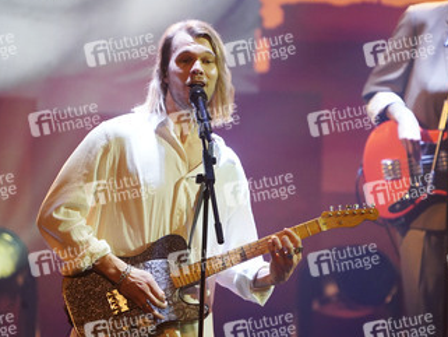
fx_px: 8726
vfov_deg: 2.2
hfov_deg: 2.9
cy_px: 155
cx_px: 223
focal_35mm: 674
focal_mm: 500
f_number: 6.3
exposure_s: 1/160
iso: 6400
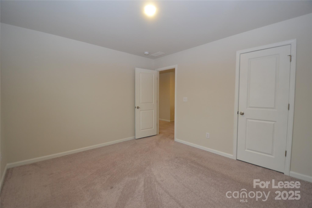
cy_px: 104
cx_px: 156
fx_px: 130
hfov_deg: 100.4
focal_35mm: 15
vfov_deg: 77.3
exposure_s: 1/60
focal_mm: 10
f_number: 3.5
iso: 400
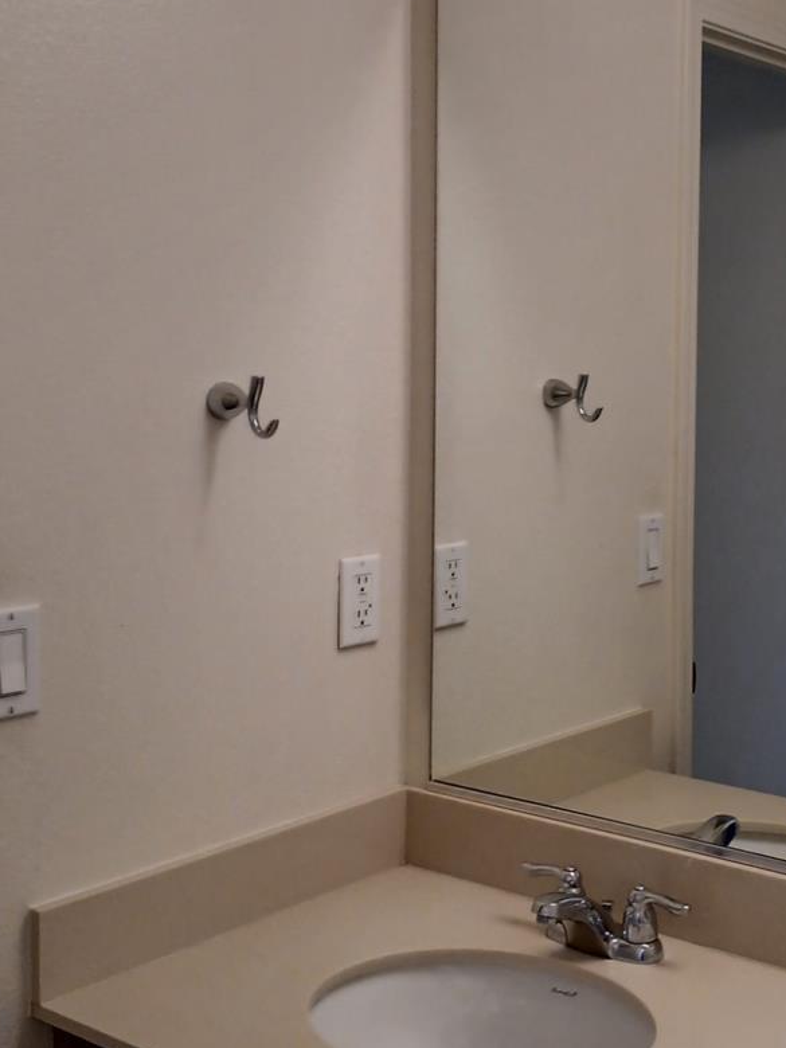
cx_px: 648
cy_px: 406
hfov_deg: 28.4
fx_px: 1514
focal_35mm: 50
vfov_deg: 38.0
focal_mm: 3.98
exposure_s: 1/60
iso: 80
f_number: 1.8
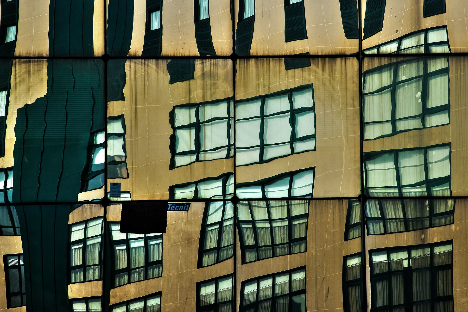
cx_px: 256
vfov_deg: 9.3
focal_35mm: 148
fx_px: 1925
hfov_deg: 13.9
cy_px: 128
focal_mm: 120
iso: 400
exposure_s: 1/320
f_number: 11
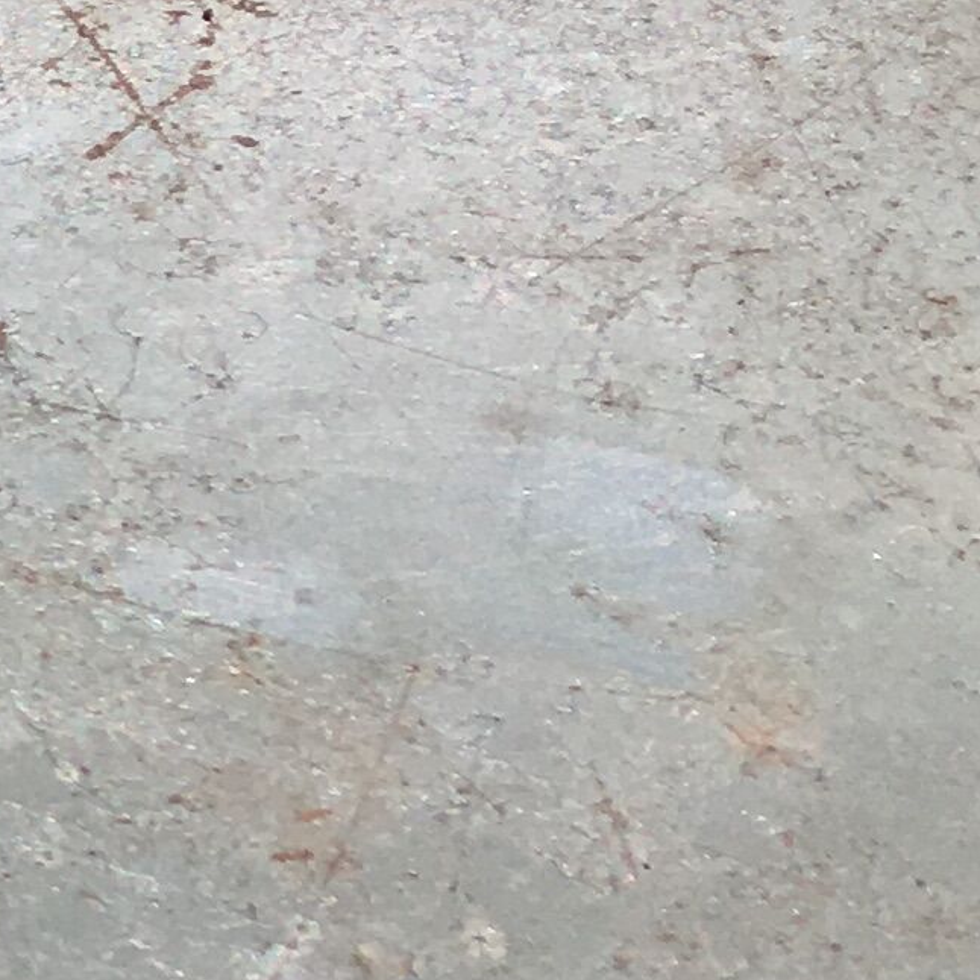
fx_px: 5125
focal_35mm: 160
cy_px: 58
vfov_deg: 10.8
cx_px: -1543
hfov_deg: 9.5
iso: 25
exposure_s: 1/2564
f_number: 2.2
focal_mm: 4.15
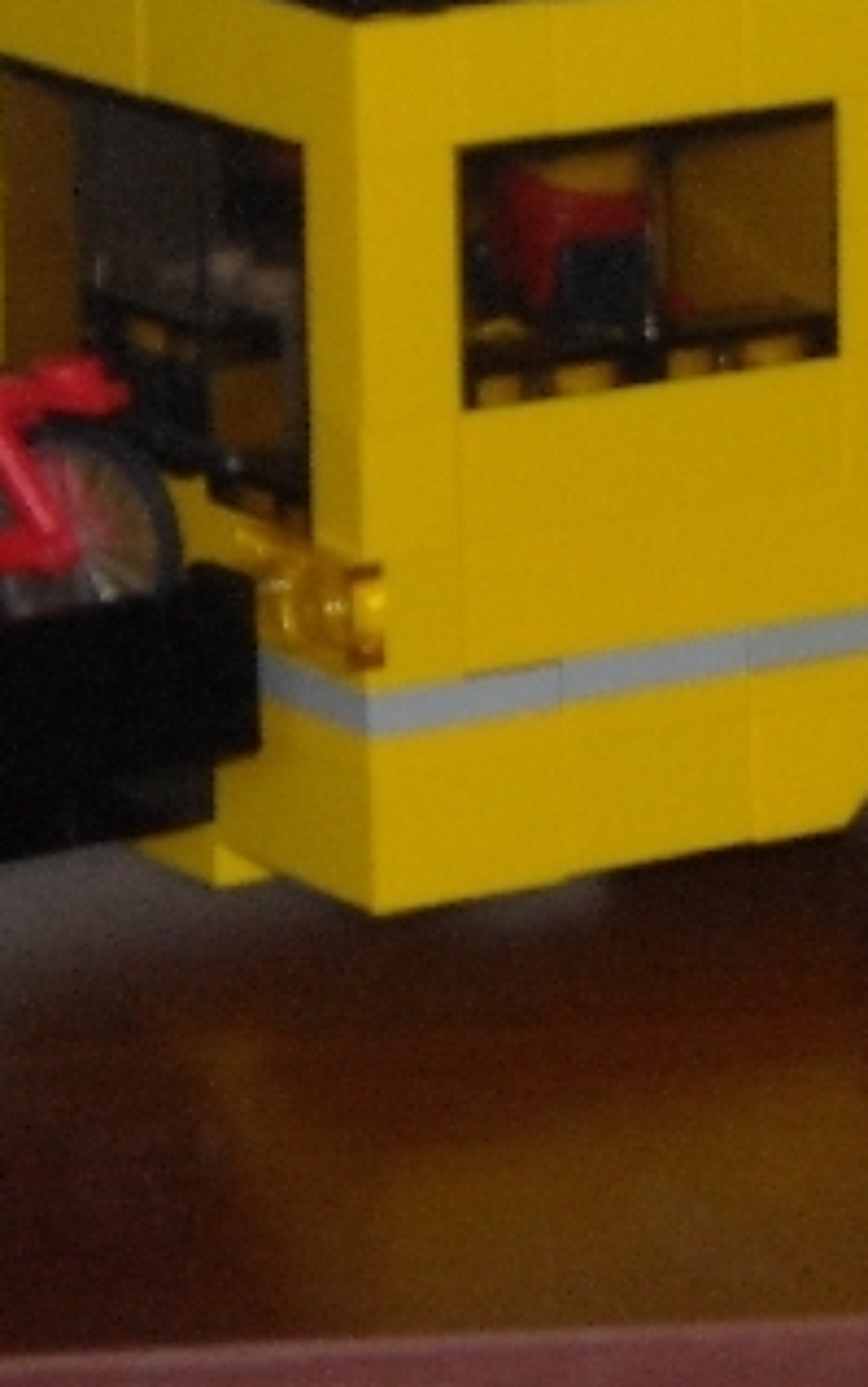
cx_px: 890
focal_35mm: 224
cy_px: 231
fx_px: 8471
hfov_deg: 5.8
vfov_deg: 9.3
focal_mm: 13.73
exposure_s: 1/125
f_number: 4.1
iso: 200
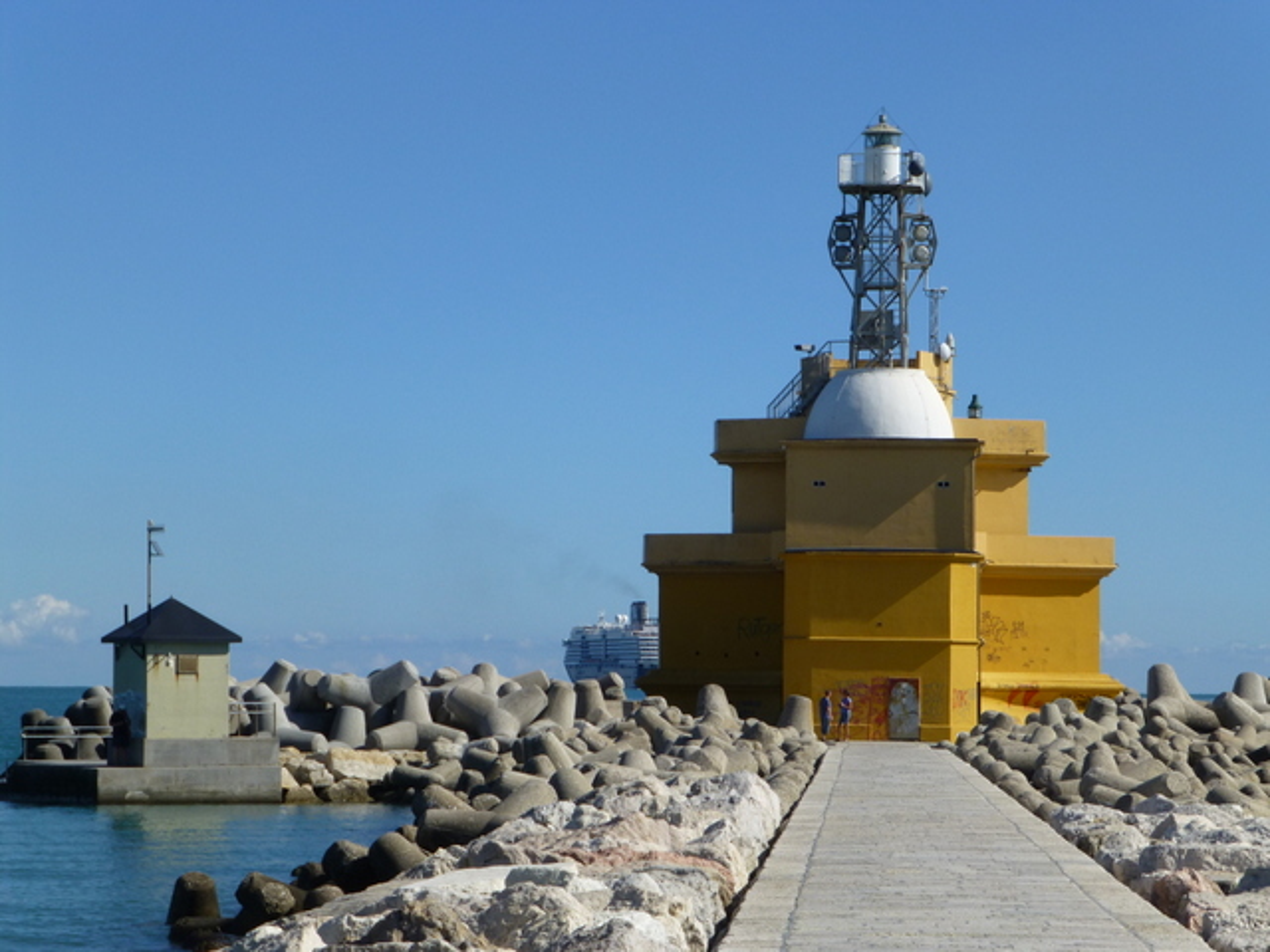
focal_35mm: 122
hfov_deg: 16.1
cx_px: 635
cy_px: 476
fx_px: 4476
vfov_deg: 12.1
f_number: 5.4
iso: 100
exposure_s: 1/800
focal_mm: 21.8
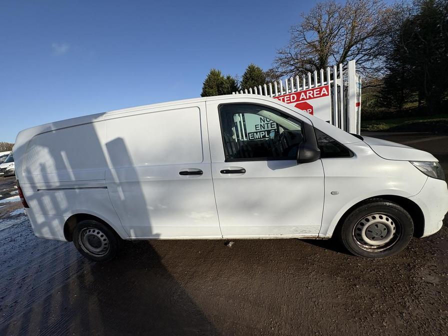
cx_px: 224
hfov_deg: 102.1
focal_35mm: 14
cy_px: 168
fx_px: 181
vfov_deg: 85.7
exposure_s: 1/2874
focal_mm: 2.22
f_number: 2.2
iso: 50
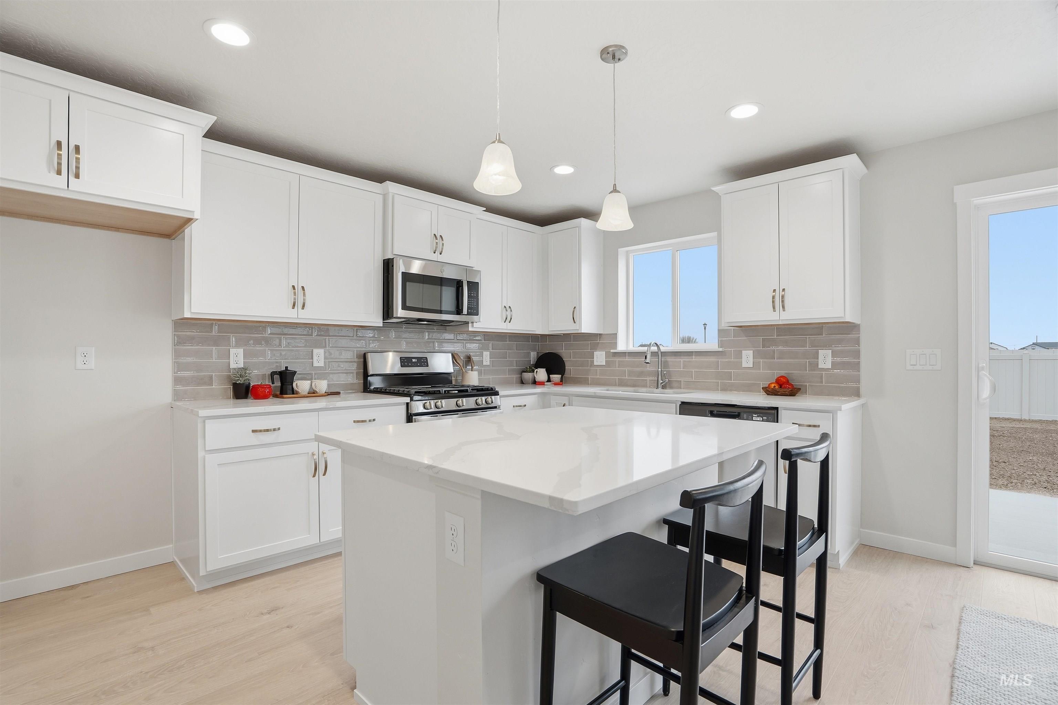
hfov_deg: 96.7
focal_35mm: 16
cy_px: 352
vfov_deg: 73.7
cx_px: 529
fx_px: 470
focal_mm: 16
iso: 640
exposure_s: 1/250
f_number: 7.1
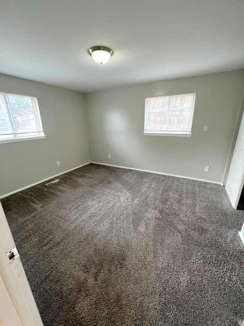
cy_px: 163
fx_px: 122
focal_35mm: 13
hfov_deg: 89.9
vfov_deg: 106.2
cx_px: 122
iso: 250
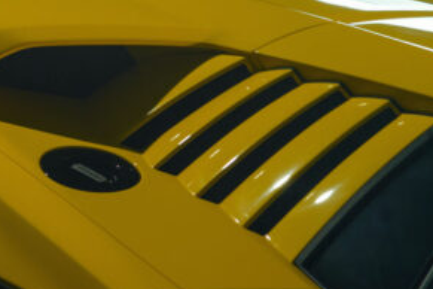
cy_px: 158
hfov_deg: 13.6
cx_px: -11
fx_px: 1792
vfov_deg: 9.2
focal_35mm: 149
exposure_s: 1/20
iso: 500
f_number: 4
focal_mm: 56
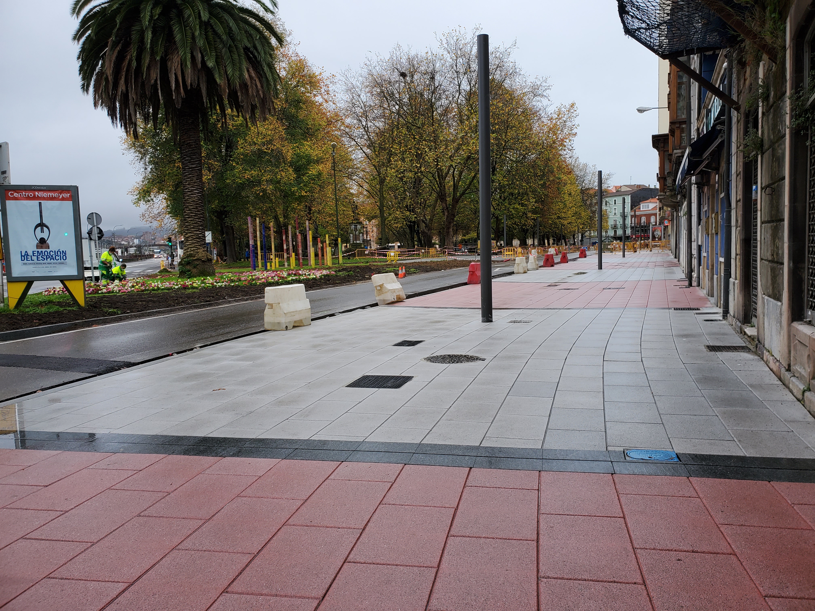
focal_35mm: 26
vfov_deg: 53.1
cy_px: 306
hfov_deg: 67.3
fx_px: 612
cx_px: 408
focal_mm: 4.3
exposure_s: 1/128
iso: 50
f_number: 2.4
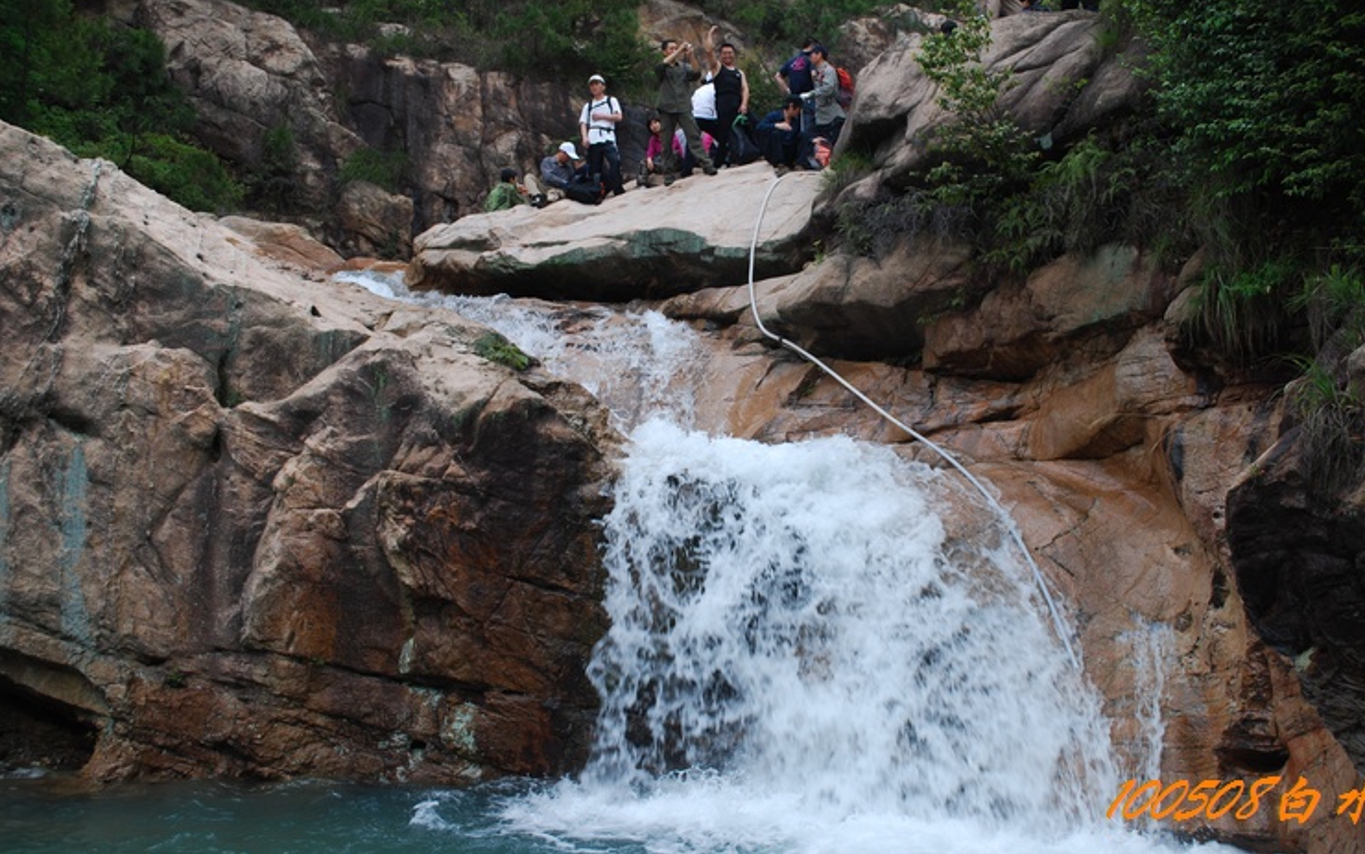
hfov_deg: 46.2
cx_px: 734
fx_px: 1600
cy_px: 362
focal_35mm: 43
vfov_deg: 29.8
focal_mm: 26
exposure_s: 1/125
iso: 140
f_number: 5.6
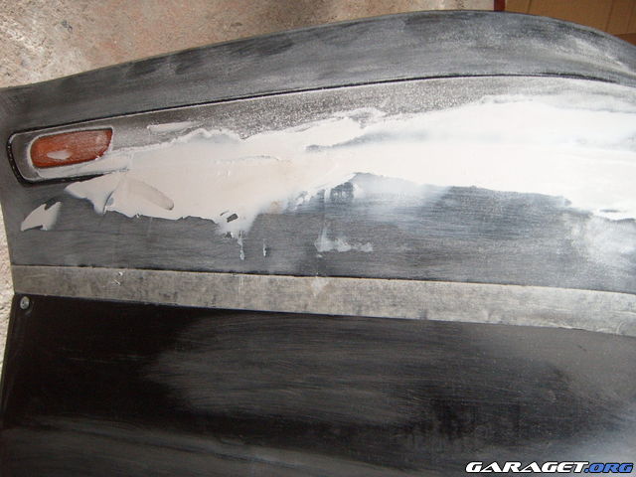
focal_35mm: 37
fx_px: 680
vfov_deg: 38.7
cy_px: 238
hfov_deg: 50.1
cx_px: 318
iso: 141
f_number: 2.9
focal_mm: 6.2
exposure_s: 1/30
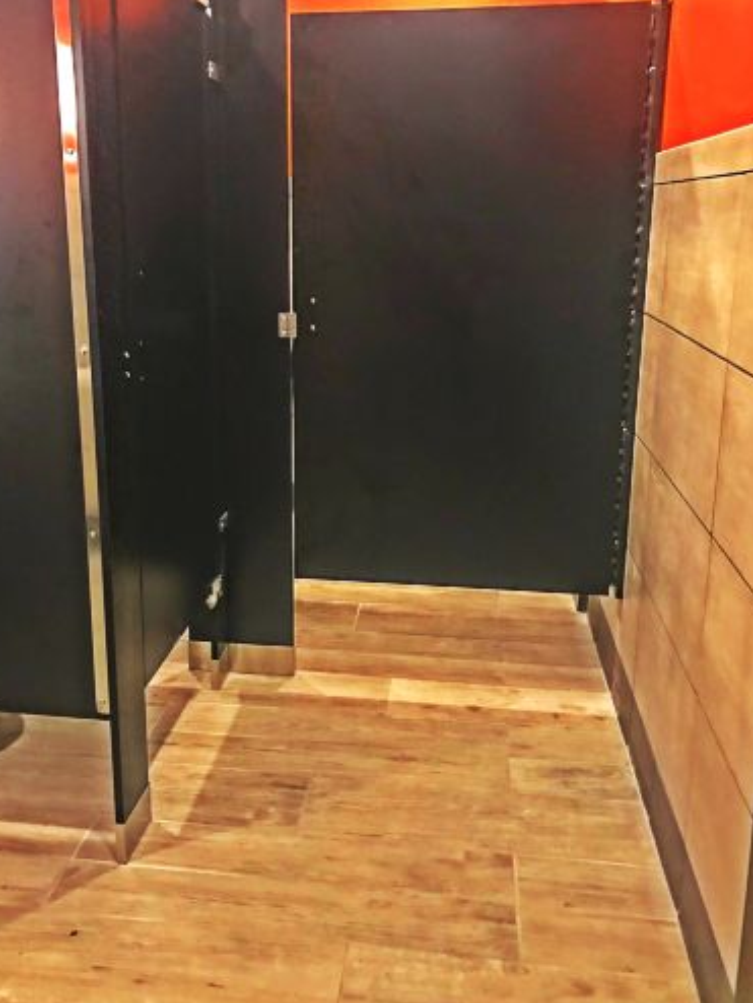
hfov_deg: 41.7
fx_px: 985
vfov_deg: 53.9
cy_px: 461
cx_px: 313
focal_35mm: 34
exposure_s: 1/6
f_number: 1.8
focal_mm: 3.99
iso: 100
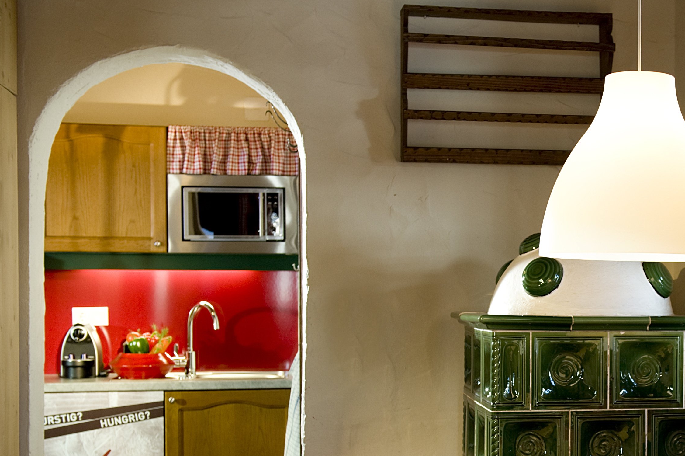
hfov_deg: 28.7
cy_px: 379
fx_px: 1293
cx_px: 600
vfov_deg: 19.7
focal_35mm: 68
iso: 400
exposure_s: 1/50
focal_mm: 36
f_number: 4.5
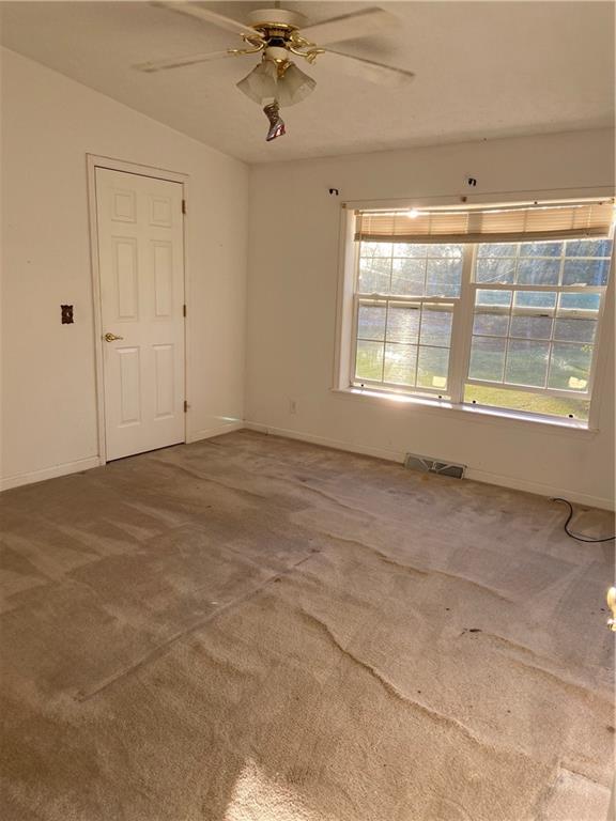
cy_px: 410
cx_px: 308
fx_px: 617
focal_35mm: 26
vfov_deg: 67.3
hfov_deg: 53.1
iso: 32
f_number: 1.8
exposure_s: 1/169
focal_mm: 4.25
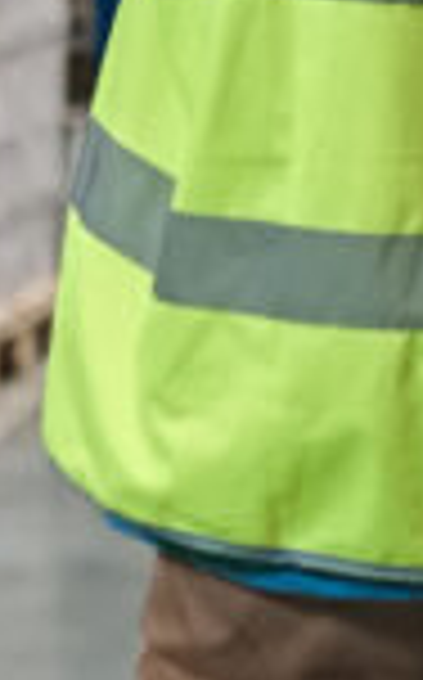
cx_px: 914
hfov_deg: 5.3
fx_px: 4477
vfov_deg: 8.4
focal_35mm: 242
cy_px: -552
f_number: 2.2
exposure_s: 1/200
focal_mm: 35
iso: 640
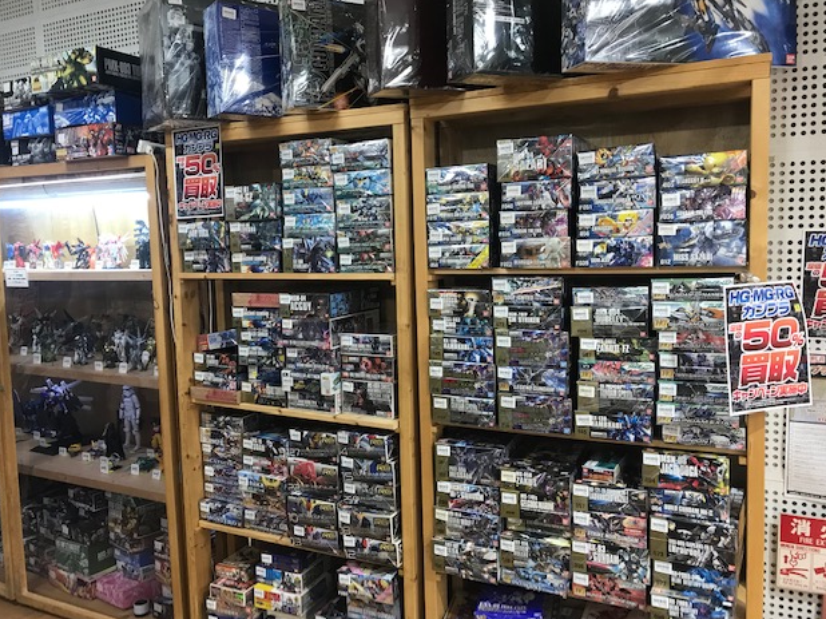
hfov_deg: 61.7
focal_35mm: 29
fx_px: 692
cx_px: 401
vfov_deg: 48.2
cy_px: 305
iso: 40
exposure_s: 1/17
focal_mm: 3.99
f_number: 1.8
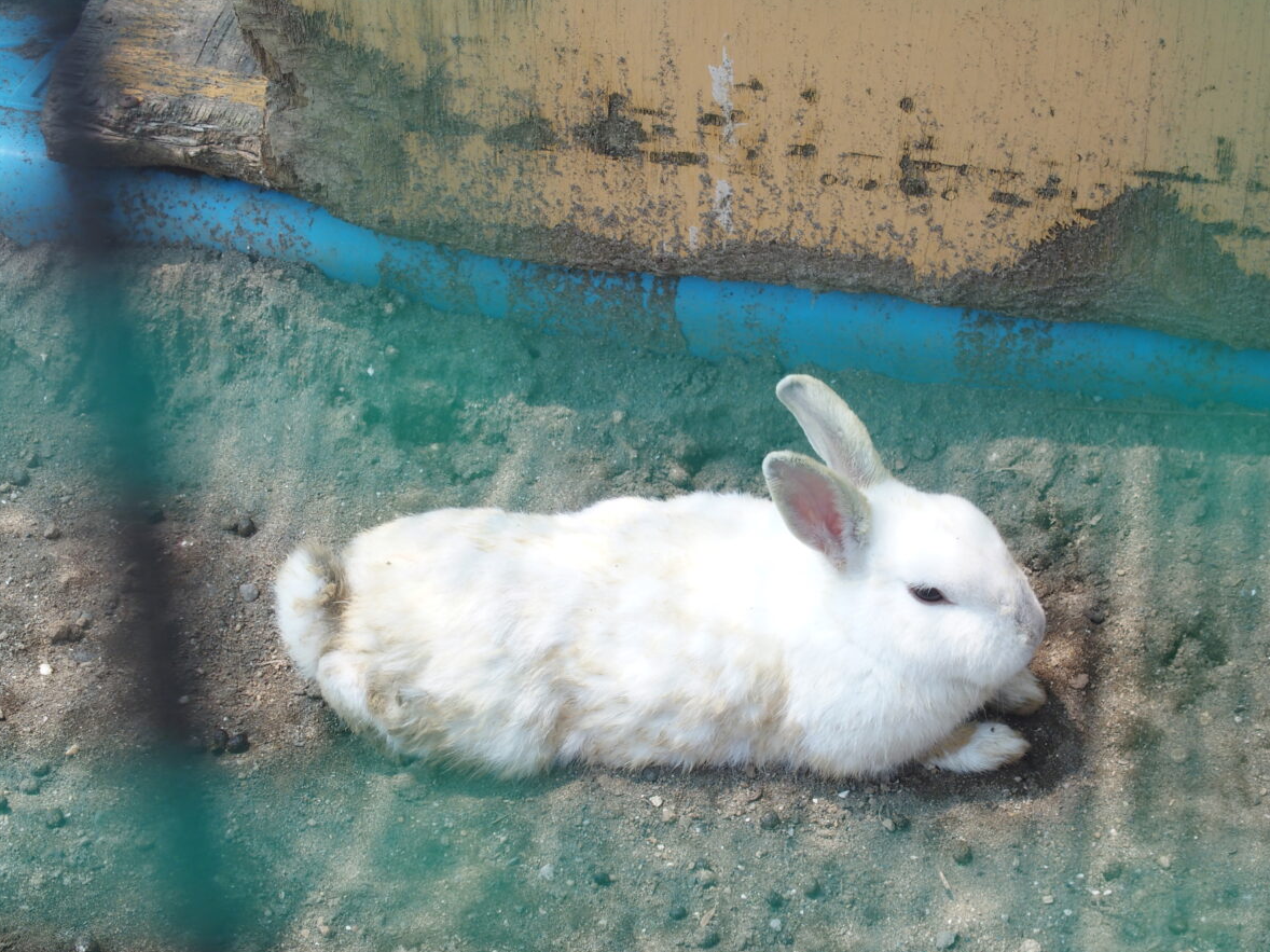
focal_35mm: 100
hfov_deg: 19.6
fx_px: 3668
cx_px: 686
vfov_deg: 14.8
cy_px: 468
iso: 100
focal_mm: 19.6
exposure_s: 1/200
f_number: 3.2
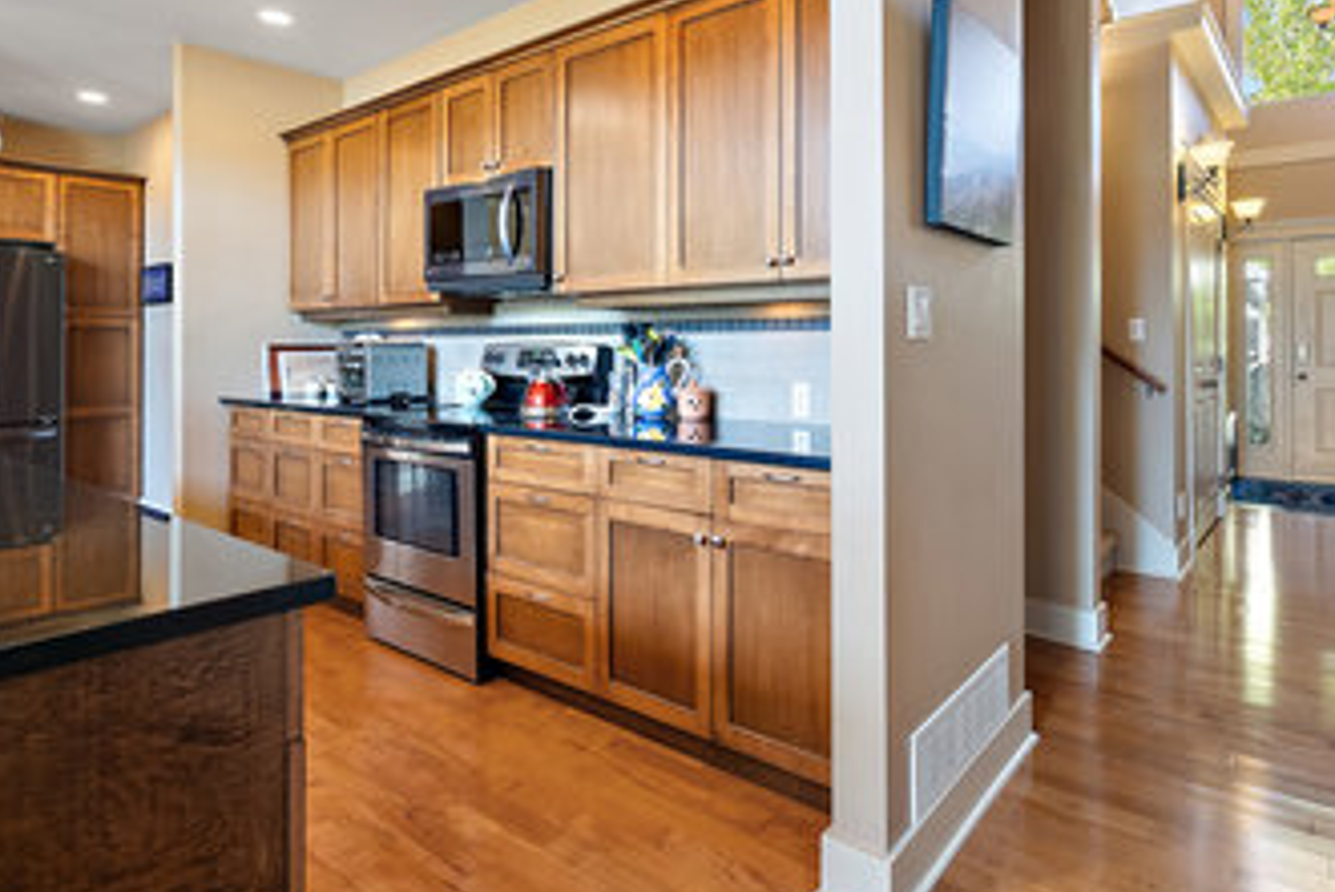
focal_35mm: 21
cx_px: 740
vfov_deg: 58.8
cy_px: 339
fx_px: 779
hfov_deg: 80.9
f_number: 7.1
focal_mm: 16
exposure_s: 1/1.67
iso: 320
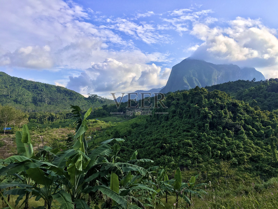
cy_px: 104
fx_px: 233
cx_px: 139
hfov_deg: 61.7
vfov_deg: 48.2
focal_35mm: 29
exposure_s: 1/1425
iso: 25
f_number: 2.2
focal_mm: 4.15
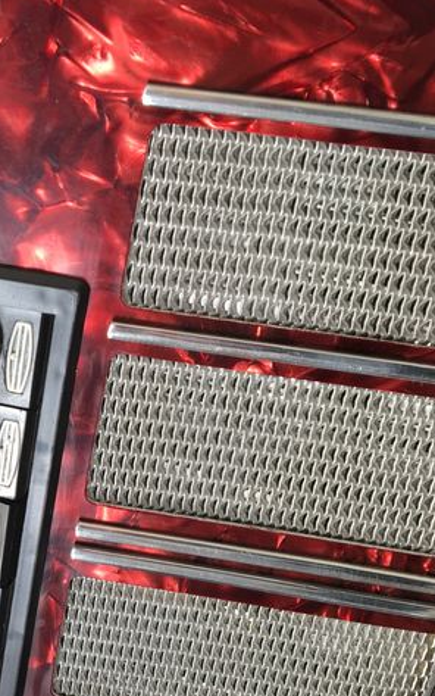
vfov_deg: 31.2
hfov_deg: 18.9
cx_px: -96
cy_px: 489
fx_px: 1232
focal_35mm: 65
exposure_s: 1/100
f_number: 2.2
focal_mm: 4.15
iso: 32
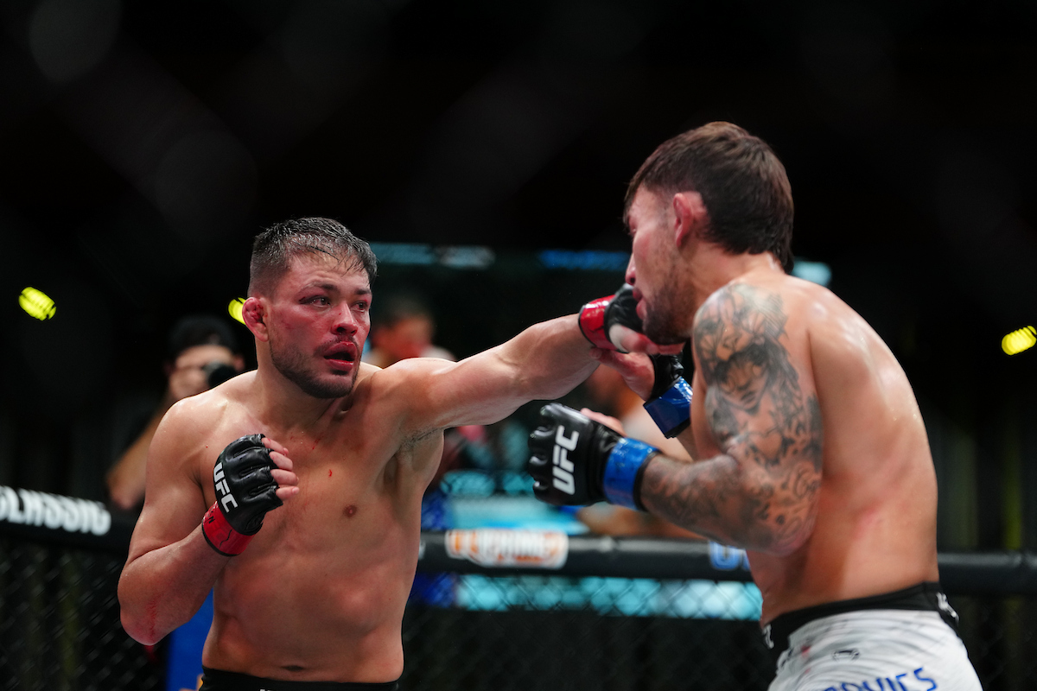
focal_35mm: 115
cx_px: 518
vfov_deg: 11.9
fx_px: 3312
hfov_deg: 17.8
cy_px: 346
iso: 2500
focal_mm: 115
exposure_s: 1/800
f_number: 2.8
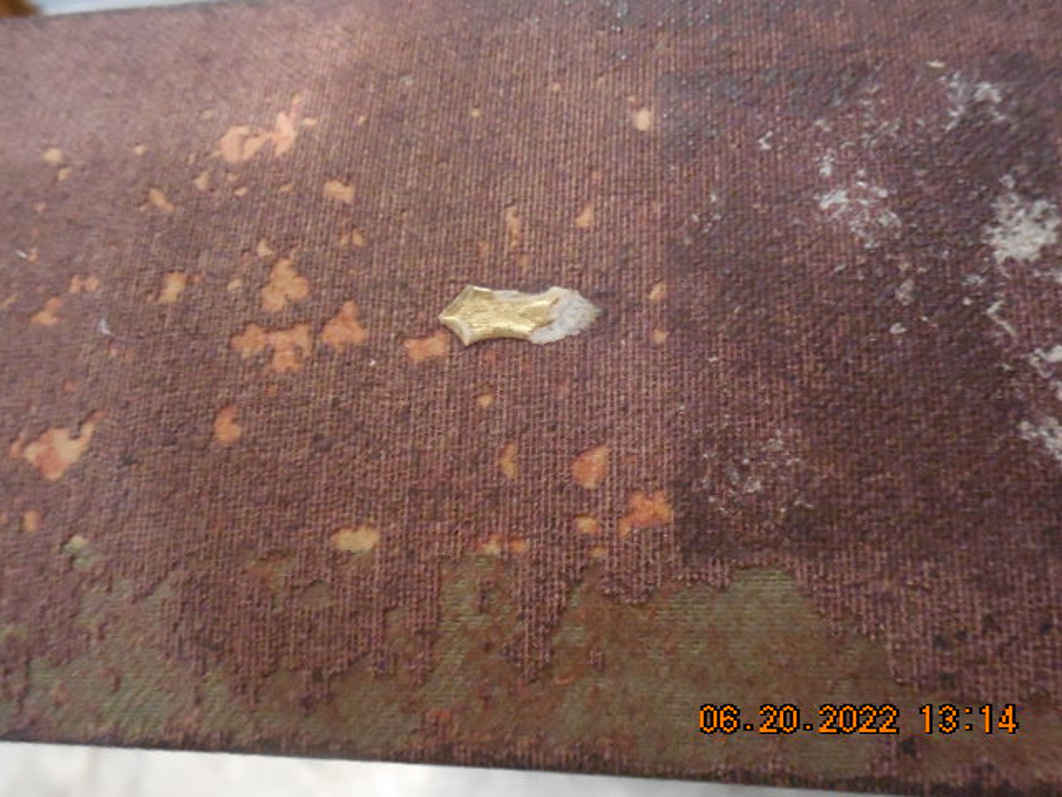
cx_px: 531
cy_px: 398
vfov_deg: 48.2
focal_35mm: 29
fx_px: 890
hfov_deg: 61.7
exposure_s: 1/25
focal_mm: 5.2
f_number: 4
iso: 1600
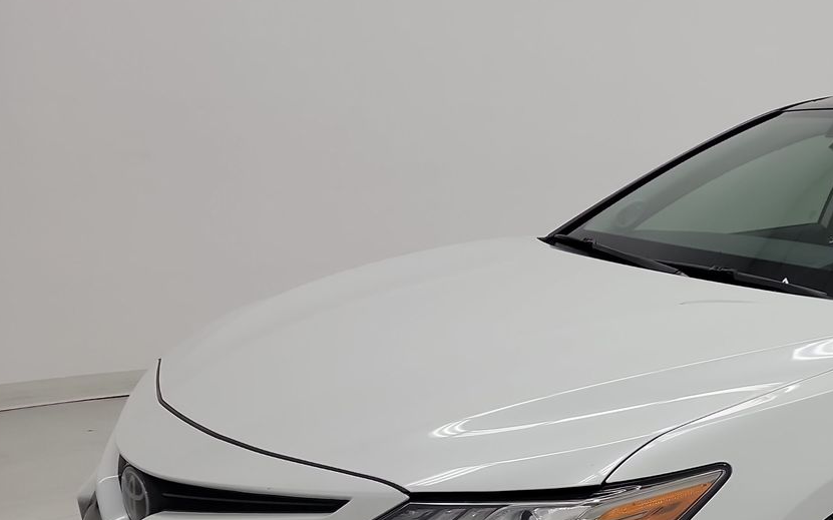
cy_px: 459
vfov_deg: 25.6
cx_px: 787
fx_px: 1112
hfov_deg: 37.7
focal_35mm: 49
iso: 98
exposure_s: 1/59
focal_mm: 6.7
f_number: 1.8
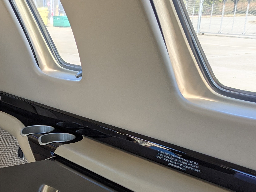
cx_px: 57
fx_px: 481
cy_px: 182
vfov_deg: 21.9
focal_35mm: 65
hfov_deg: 29.3
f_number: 1.73
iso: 39
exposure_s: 1/498
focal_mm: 4.38
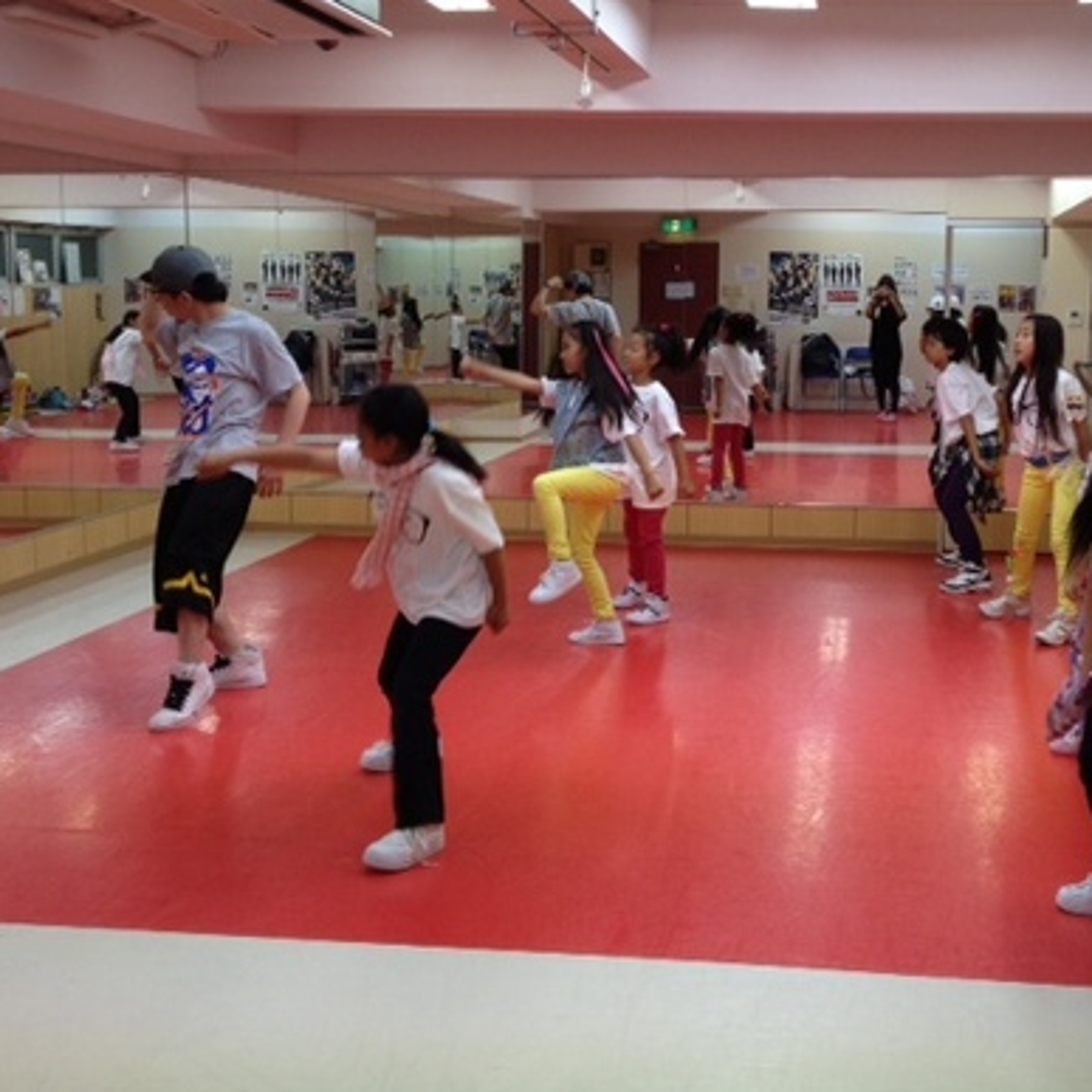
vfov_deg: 35.3
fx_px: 1713
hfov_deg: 35.2
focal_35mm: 48
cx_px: 680
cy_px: 471
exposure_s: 1/60
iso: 80
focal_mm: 4.28
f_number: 2.4
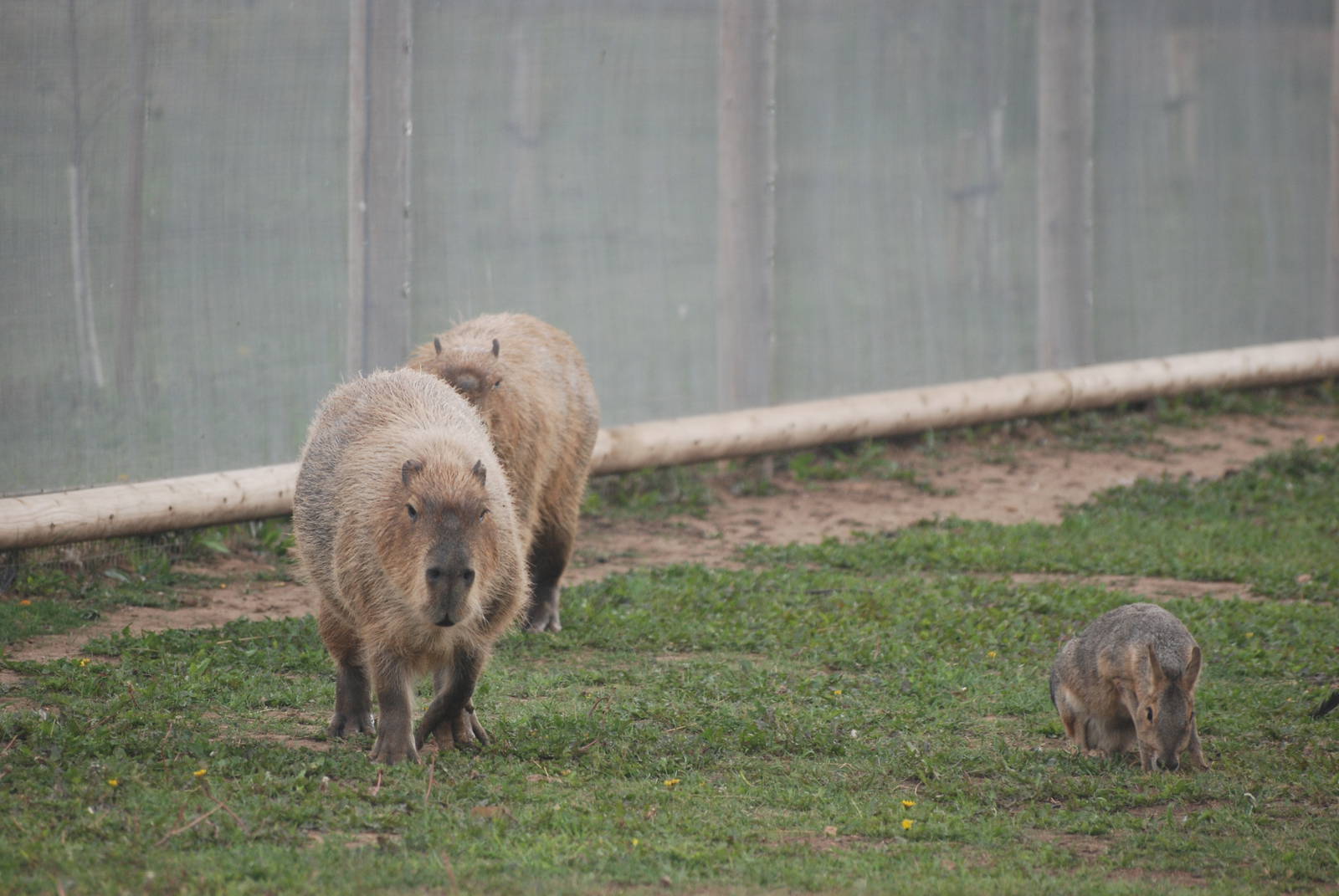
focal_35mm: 330
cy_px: 448
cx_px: 670
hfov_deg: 6.2
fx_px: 12289
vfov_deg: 4.2
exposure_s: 1/500
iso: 360
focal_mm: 220
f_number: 5.3
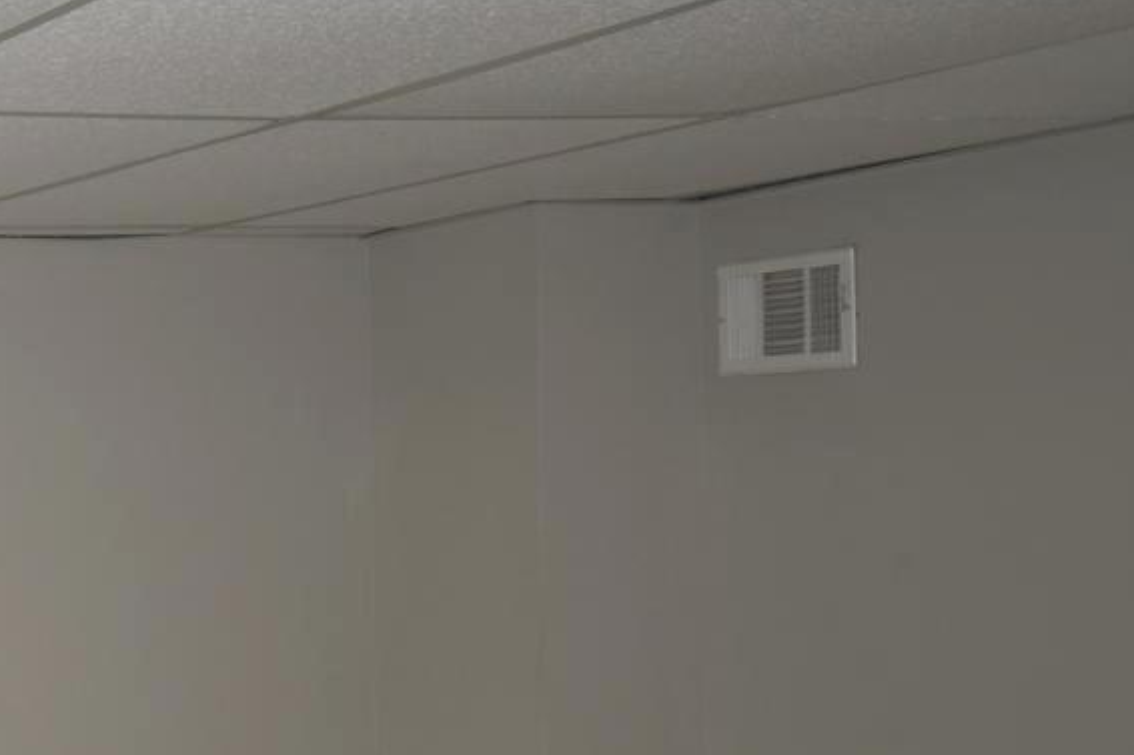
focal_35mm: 76
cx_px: -876
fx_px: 2393
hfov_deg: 19.9
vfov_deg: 17.9
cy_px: 478
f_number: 5
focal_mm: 14
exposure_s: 1/60
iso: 100
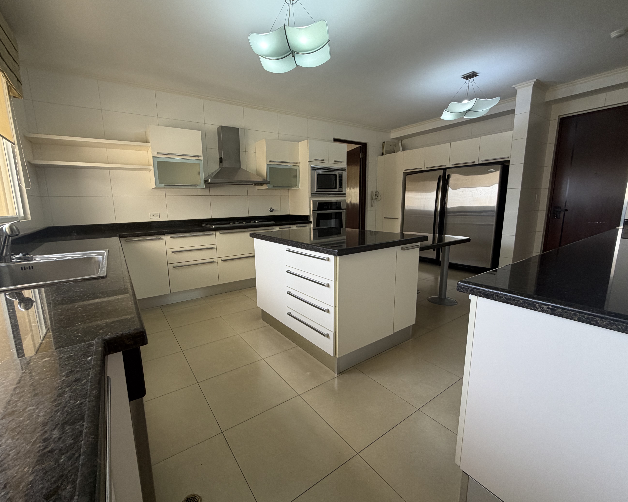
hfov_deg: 96.7
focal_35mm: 15
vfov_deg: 84.0
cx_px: 295
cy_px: 249
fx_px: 279
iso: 125
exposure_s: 1/121
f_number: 2.2
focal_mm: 2.22
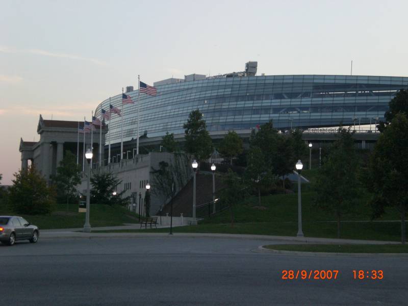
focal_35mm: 87
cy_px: 153
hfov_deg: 22.5
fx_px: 1025
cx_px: 204
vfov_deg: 17.0
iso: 200
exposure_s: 1/100
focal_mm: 14.49
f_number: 5
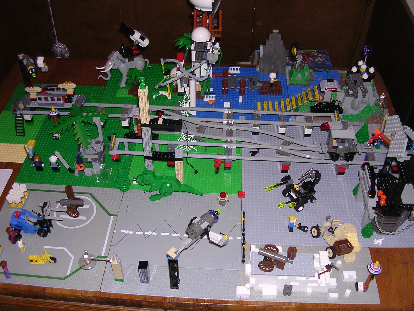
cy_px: 156
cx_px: 207
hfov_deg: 49.0
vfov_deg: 37.7
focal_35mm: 38
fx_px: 454
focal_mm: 5.8
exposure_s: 1/60.1
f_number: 2.8
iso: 100
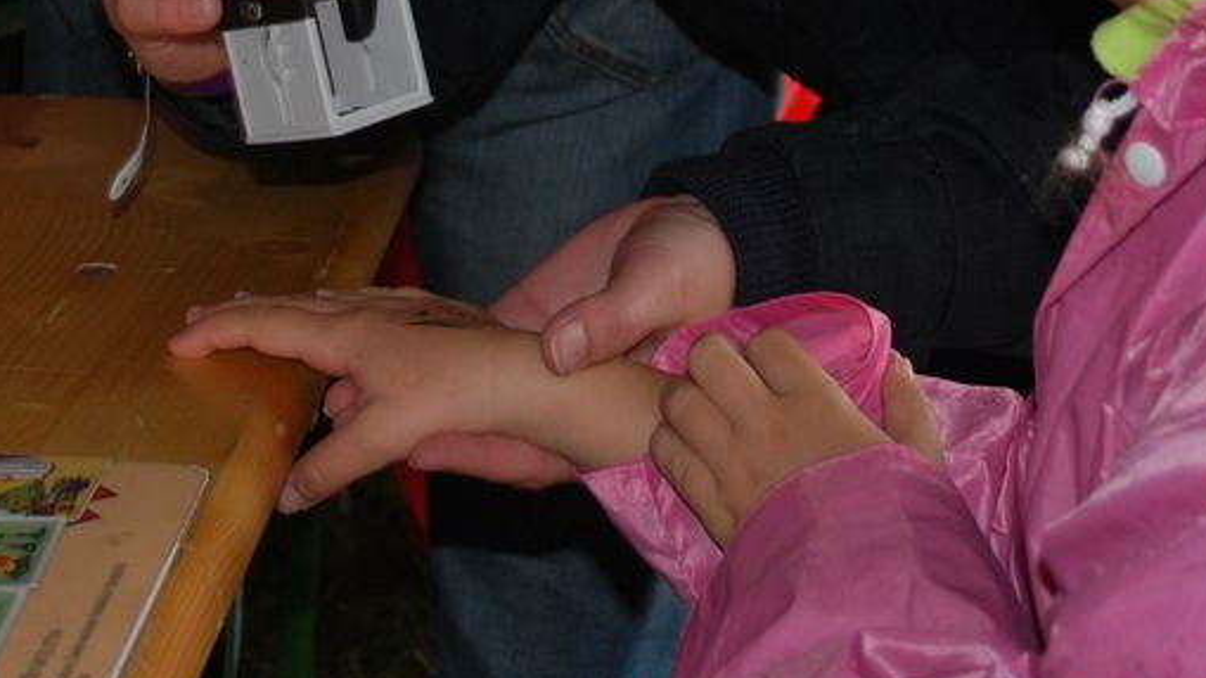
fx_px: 3037
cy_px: -325
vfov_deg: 12.2
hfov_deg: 22.5
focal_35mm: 95
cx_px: 595
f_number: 4.2
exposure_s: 1/60
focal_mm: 24
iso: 200
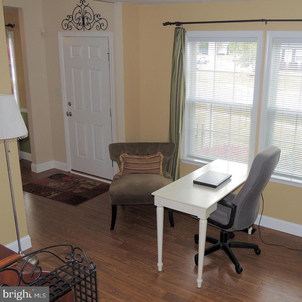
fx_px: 355
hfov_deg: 45.3
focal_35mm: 36
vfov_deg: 46.0
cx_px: 204
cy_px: 149
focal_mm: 5.3
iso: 140
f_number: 3.1
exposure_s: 1/125
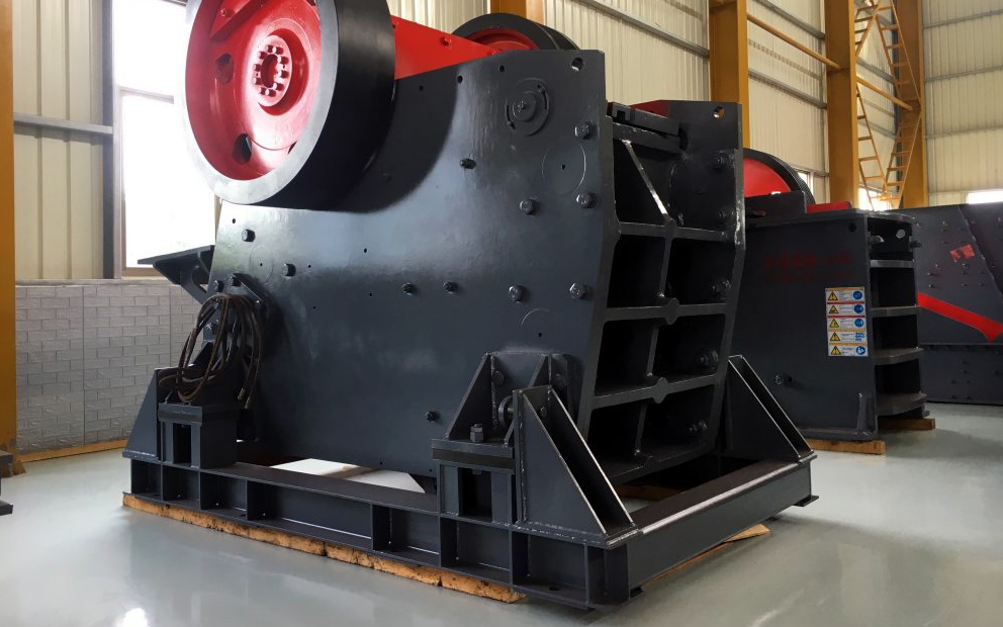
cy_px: 273
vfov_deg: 40.5
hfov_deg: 61.2
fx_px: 847
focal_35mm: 31
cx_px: 504
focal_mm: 4.15
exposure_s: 1/33
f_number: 2.2
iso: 32
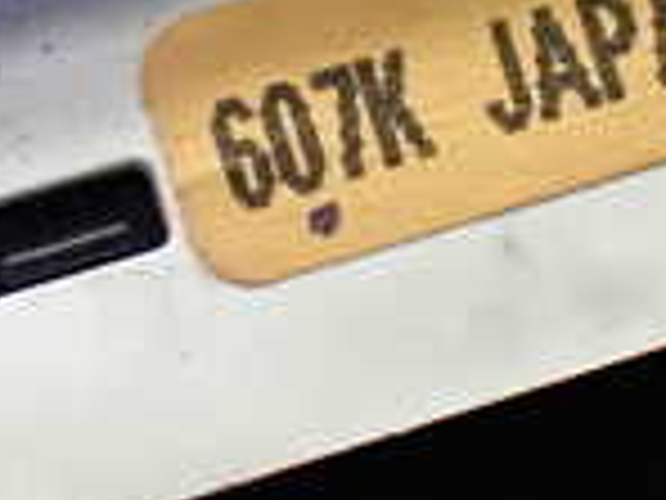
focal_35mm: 146
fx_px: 2809
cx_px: 342
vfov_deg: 10.1
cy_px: 104
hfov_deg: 13.5
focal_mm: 6.37
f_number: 2.5
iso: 640
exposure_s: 1/160
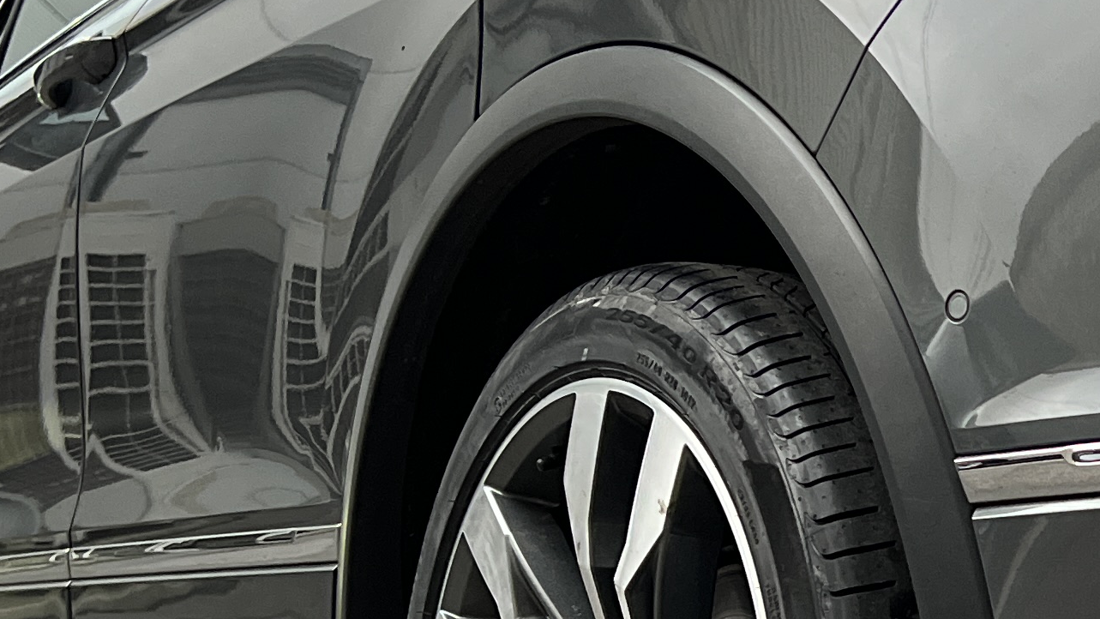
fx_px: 2596
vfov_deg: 13.5
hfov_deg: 22.4
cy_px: 572
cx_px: 1259
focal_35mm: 89
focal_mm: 5.7
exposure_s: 1/54
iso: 500
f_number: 1.5
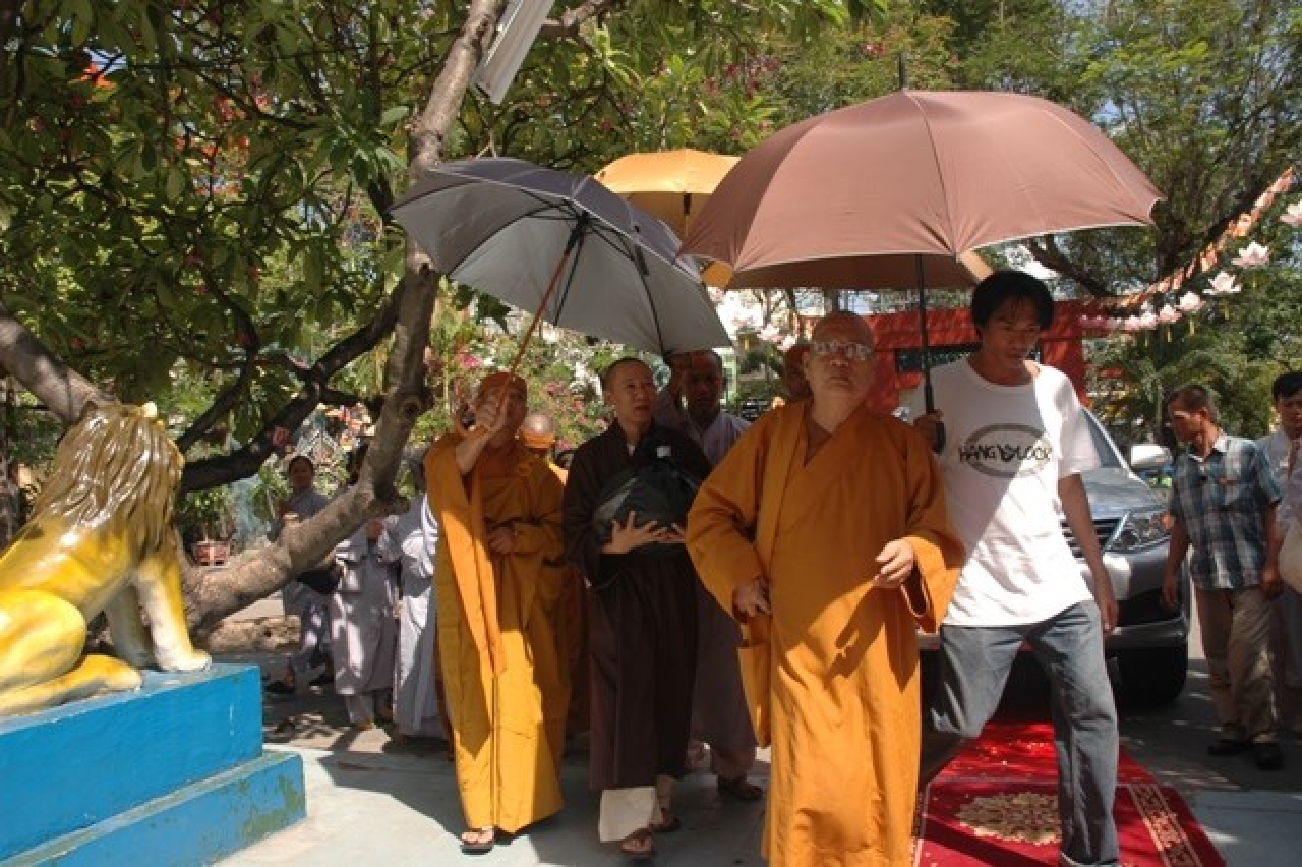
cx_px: 651
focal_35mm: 27
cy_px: 434
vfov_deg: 47.9
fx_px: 976
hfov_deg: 67.4
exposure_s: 1/250
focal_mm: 18
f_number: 8
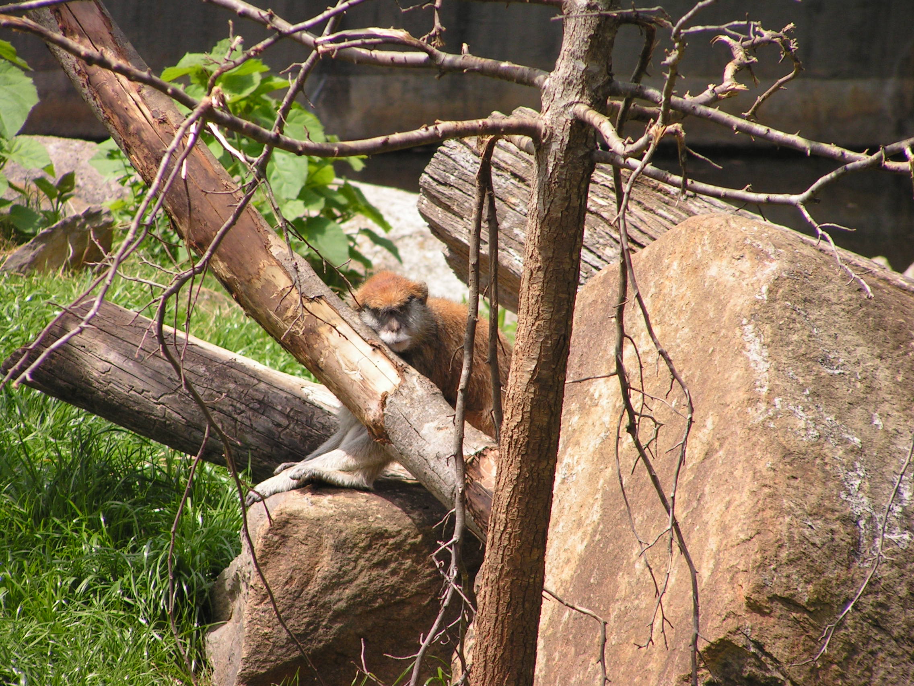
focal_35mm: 380
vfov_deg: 3.9
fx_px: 10034
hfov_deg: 5.2
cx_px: 457
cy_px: 343
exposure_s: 1/400
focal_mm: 63
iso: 50
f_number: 3.7
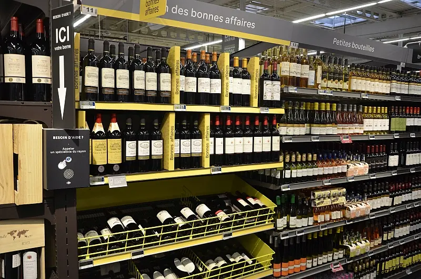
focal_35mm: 33
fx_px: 385
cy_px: 140
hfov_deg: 57.3
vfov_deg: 39.8
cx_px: 210
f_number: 4.5
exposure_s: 1/80
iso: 400
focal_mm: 22
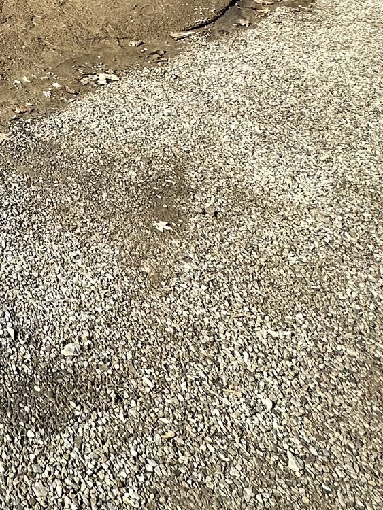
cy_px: -108
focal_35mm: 43
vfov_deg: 34.6
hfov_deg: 25.5
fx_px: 634
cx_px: -188
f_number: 2.2
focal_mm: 2.22
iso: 50
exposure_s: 1/1984
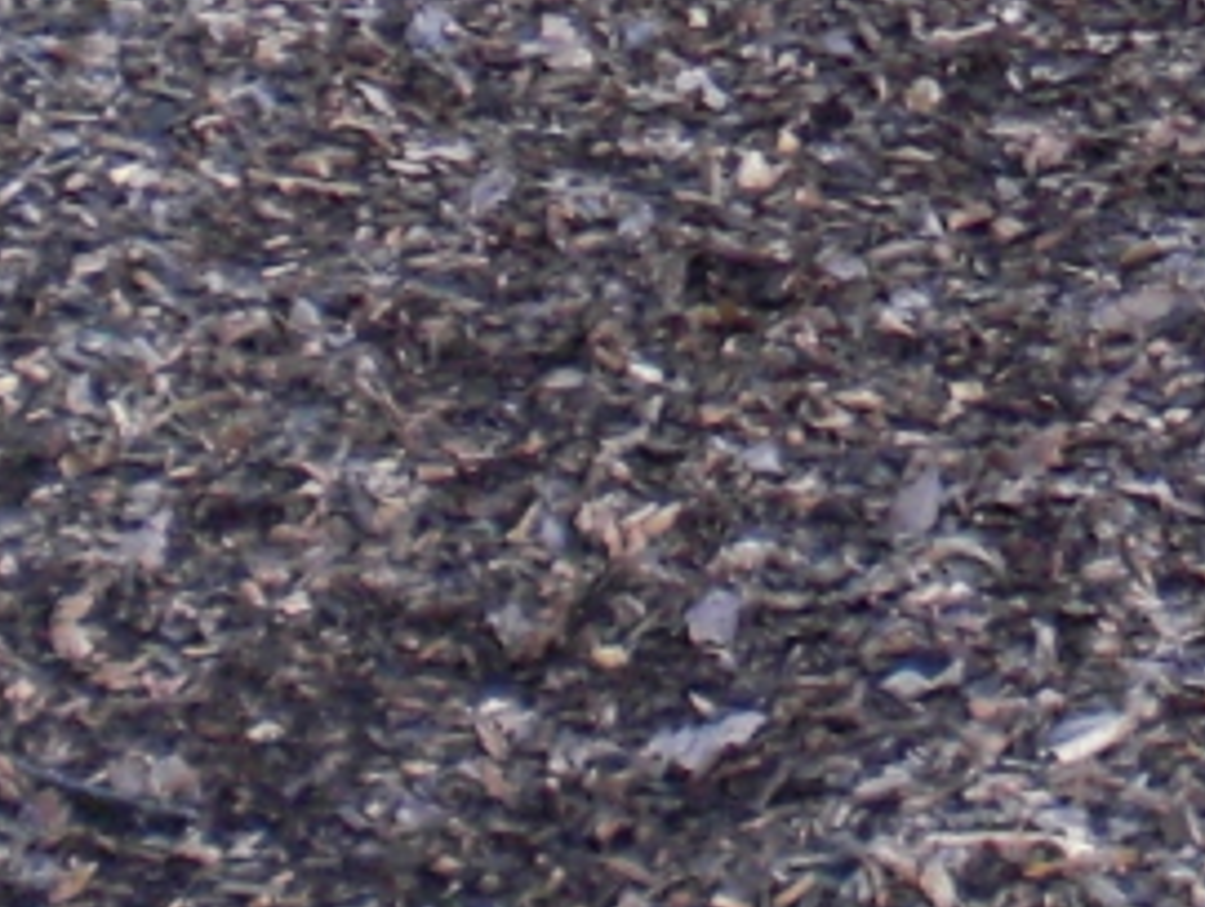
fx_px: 7808
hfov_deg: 8.8
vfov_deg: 6.5
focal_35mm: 224
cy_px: -600
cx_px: 1169
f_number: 3.1
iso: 200
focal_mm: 6.3
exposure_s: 1/100
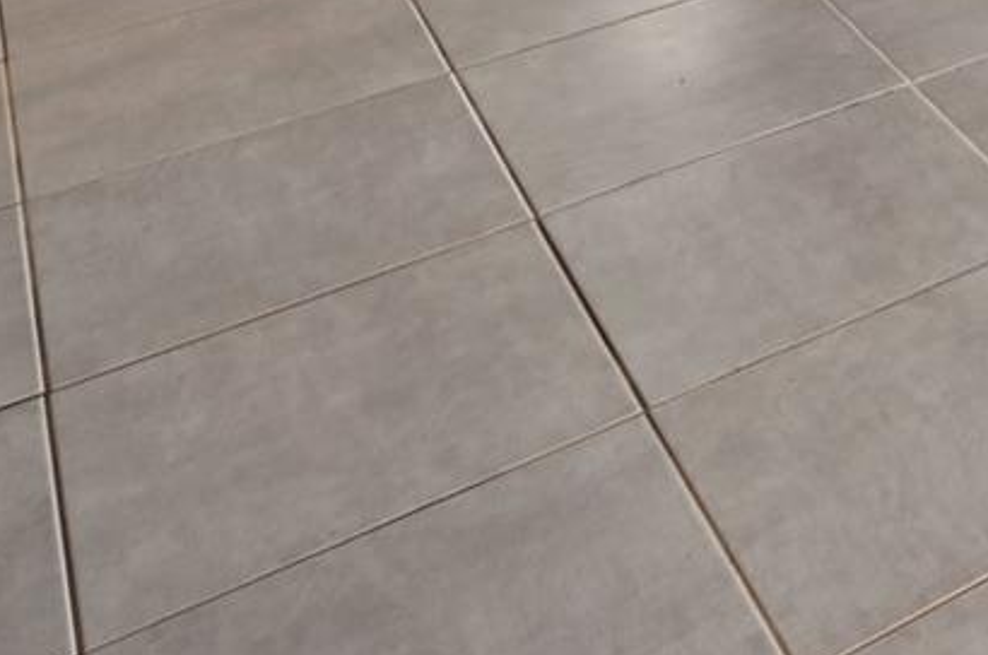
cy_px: -932
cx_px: 1646
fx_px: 1918
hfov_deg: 21.7
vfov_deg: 13.7
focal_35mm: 70
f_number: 14
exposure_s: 1.3
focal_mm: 14
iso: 200
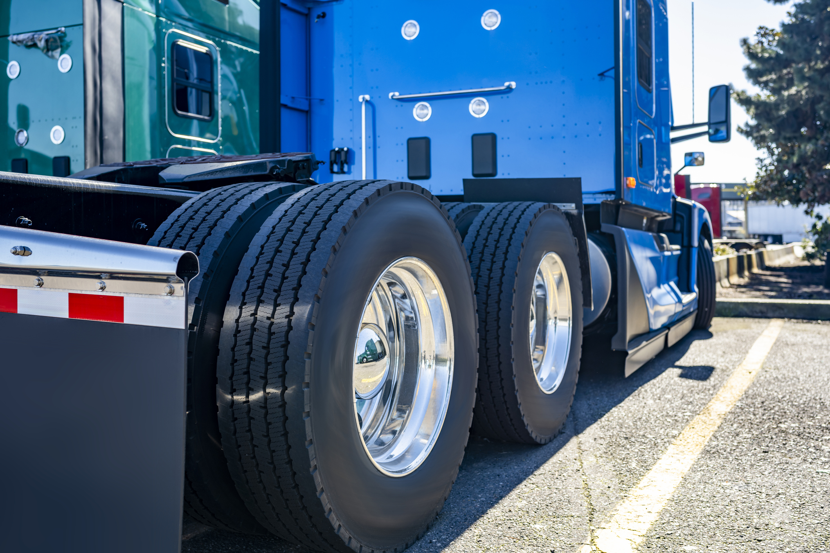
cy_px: 276
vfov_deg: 37.9
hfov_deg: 54.4
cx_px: 415
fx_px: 807
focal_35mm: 35
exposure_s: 1/160
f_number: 4.5
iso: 64
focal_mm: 35
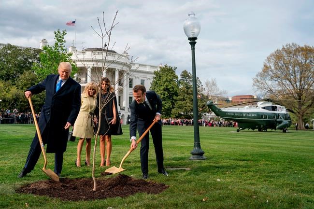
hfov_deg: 49.6
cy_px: 104
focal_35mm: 39
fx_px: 340
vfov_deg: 34.2
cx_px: 157
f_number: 5
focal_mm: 39
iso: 320
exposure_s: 1/1000
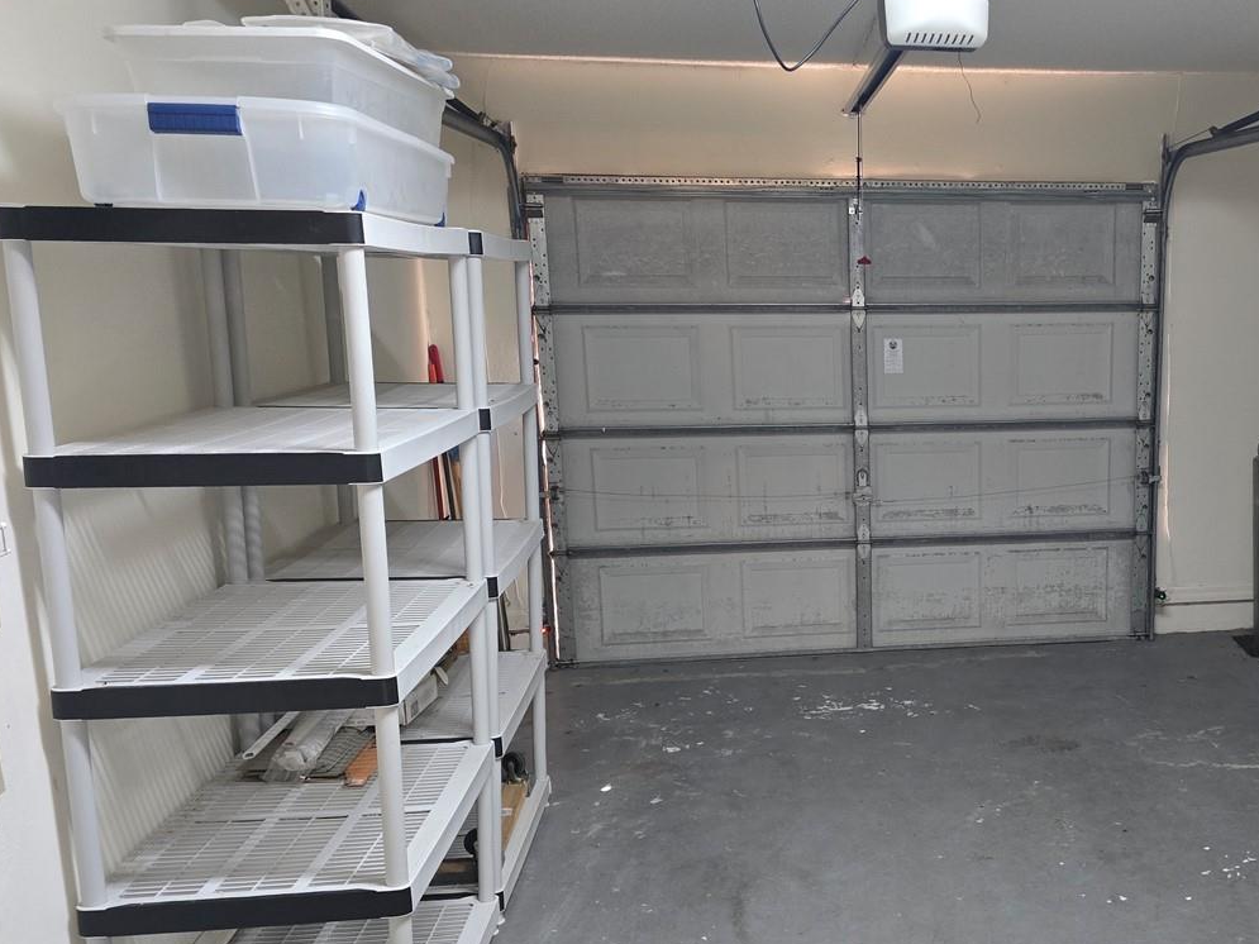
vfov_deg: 38.5
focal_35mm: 37
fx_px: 1346
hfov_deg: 47.7
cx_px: 984
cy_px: 557
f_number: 1.7
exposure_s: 1/60
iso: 640
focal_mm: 6.3
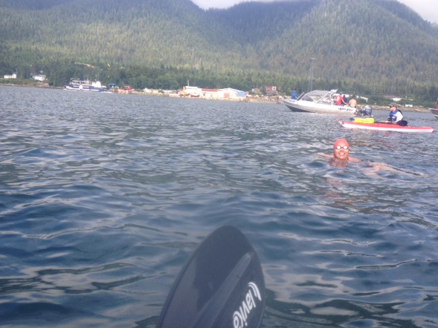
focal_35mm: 38
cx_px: 226
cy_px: 174
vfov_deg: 37.7
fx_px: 481
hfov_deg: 49.0
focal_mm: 4.28
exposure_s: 1/717
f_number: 2.4
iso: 50
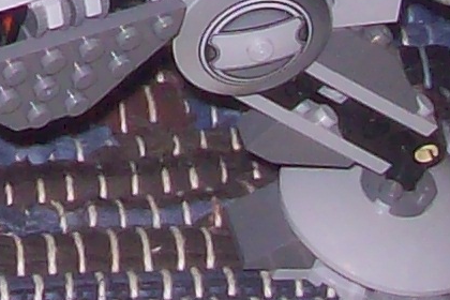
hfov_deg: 8.6
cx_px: -360
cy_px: -301
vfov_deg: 5.9
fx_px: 2862
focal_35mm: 229
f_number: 2.7
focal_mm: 6
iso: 80
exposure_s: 1/64
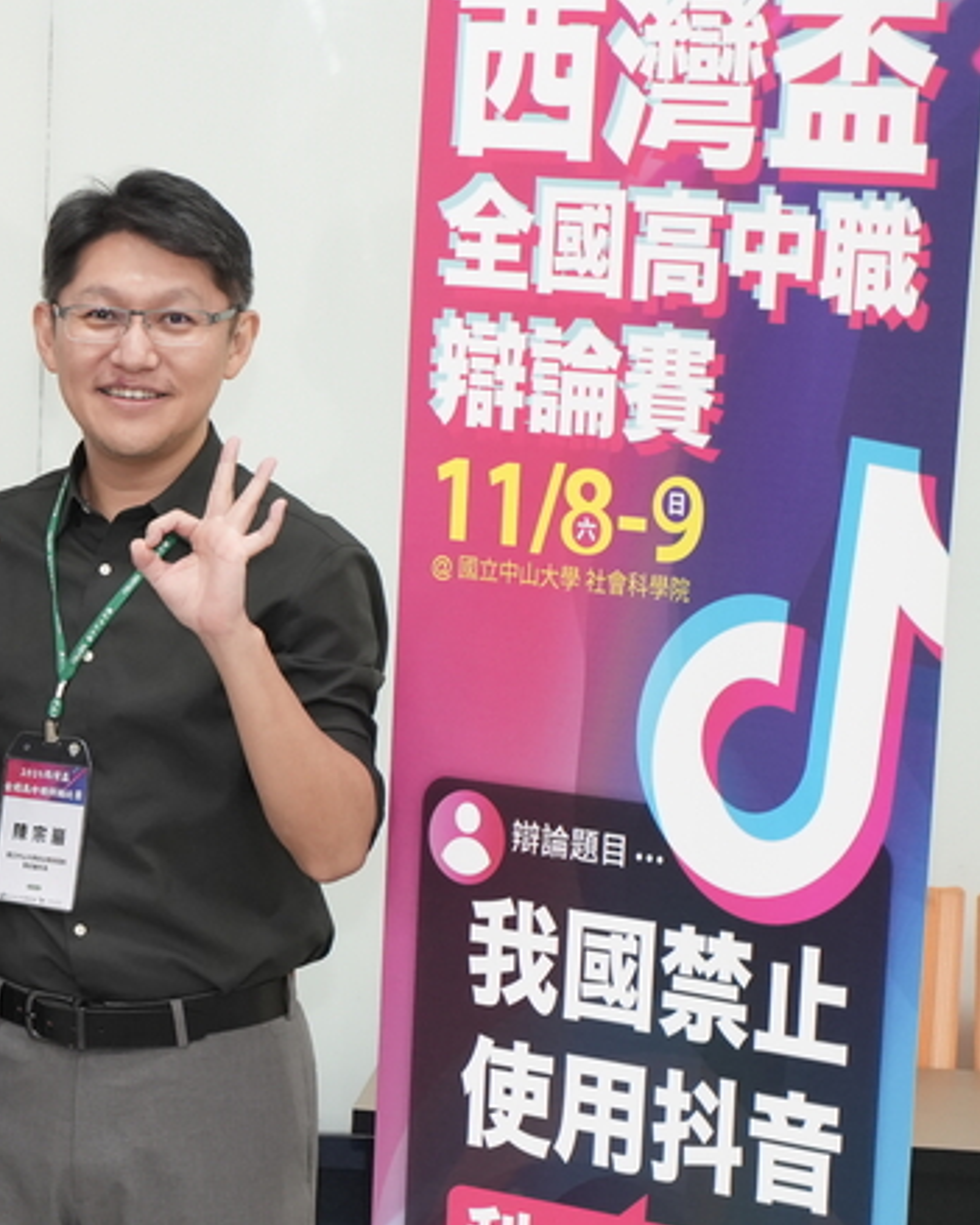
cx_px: -422
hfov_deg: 8.8
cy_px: 734
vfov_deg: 11.2
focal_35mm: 172
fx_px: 6238
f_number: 4
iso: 2000
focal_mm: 67
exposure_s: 1/250
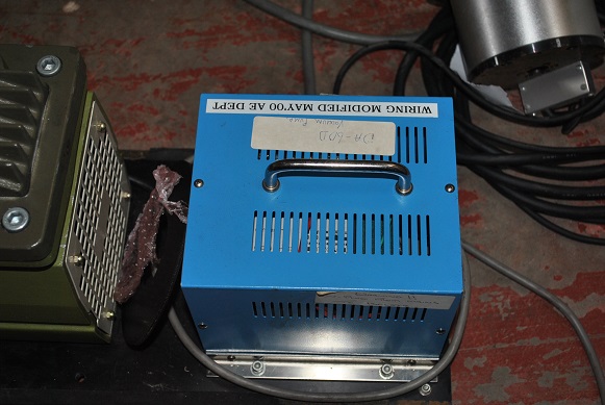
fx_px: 883
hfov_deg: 37.8
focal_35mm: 52
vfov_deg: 25.8
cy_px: 202
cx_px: 302
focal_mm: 35
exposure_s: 1/60
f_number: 5
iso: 200
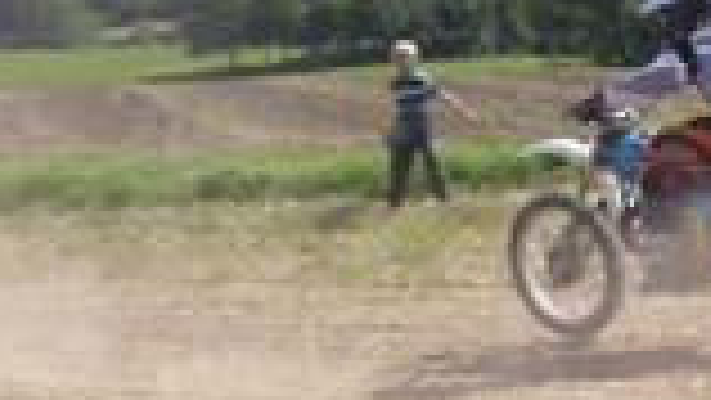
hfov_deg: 15.4
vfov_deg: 8.8
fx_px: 2603
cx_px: 662
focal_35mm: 138
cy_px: 234
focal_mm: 8.3
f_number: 6.7
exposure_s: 1/320
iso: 100
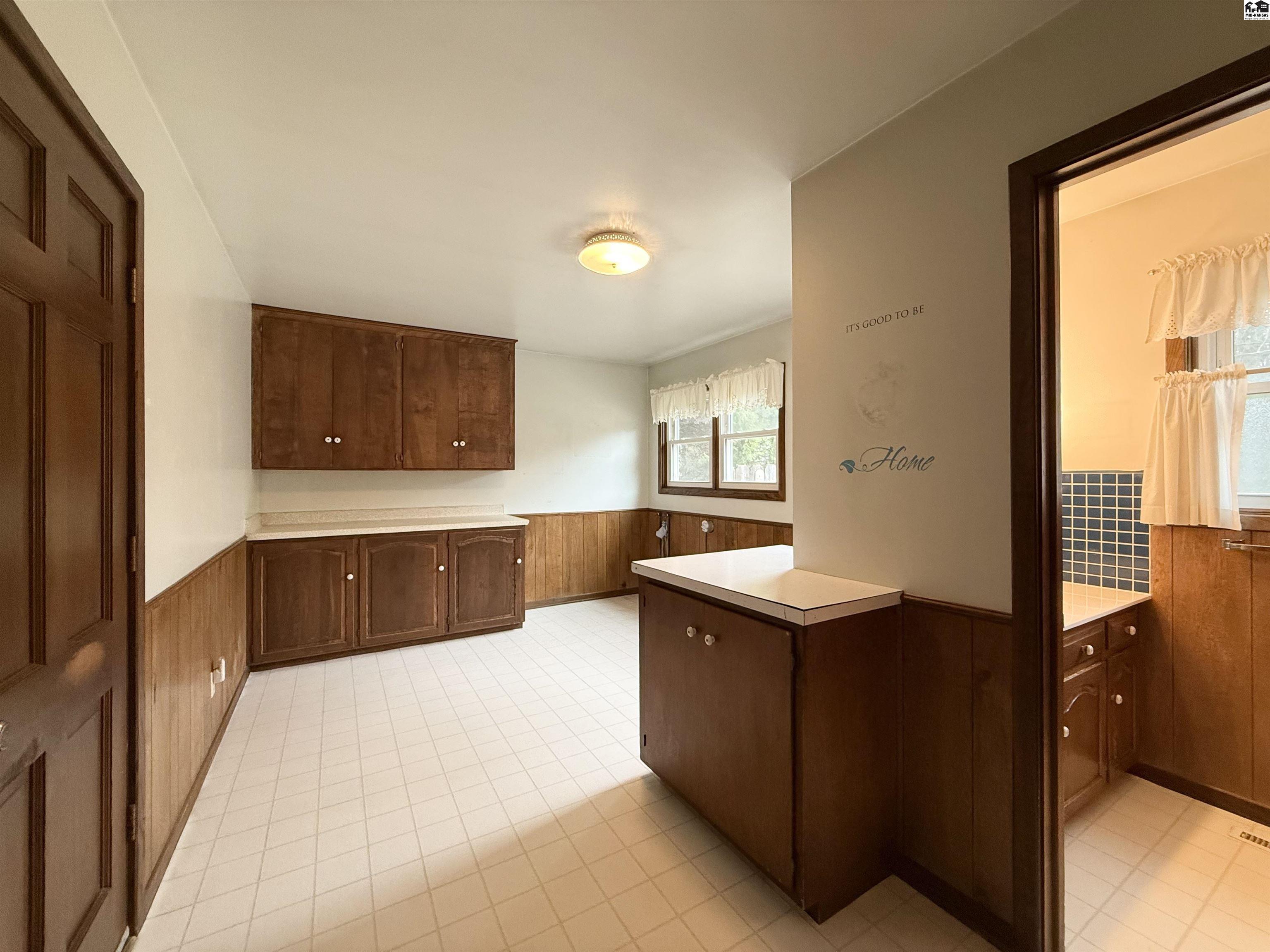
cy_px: 476
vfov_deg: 85.7
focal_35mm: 14
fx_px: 514
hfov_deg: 102.1
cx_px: 635
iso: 320
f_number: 2.2
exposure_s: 1/60
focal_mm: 2.22
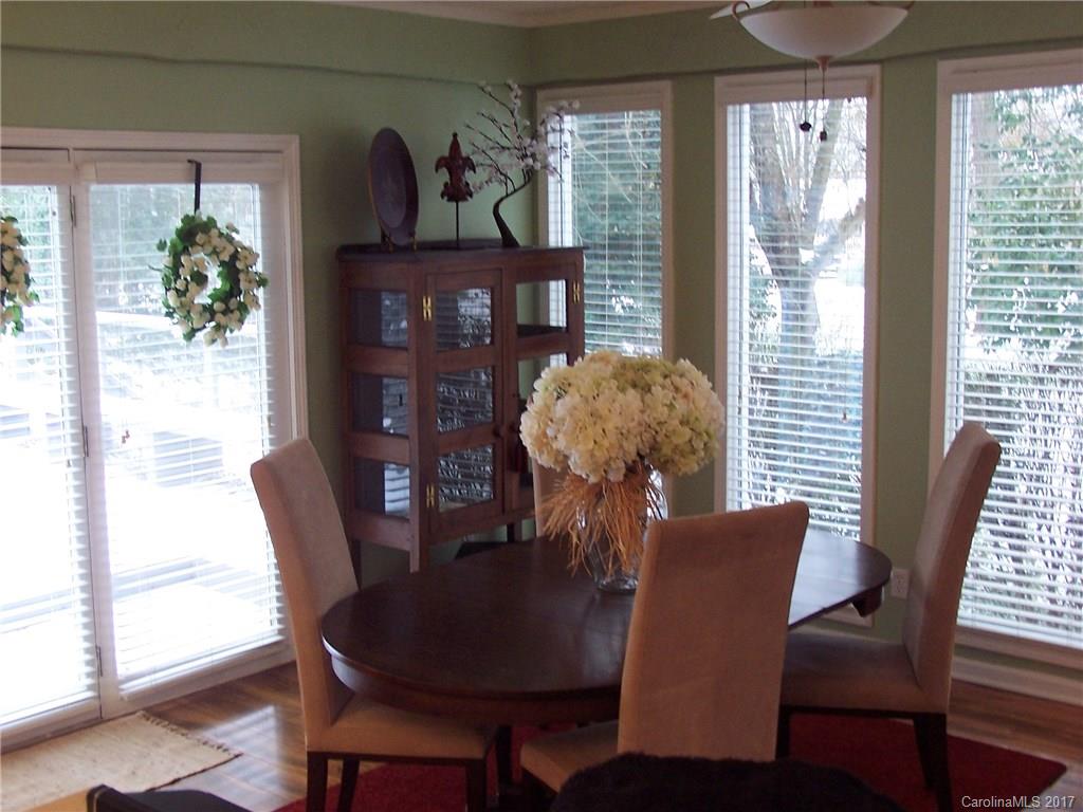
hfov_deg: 39.7
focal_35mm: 48
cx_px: 542
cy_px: 406
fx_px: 1502
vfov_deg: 30.3
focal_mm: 8
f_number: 3.2
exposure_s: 1/15
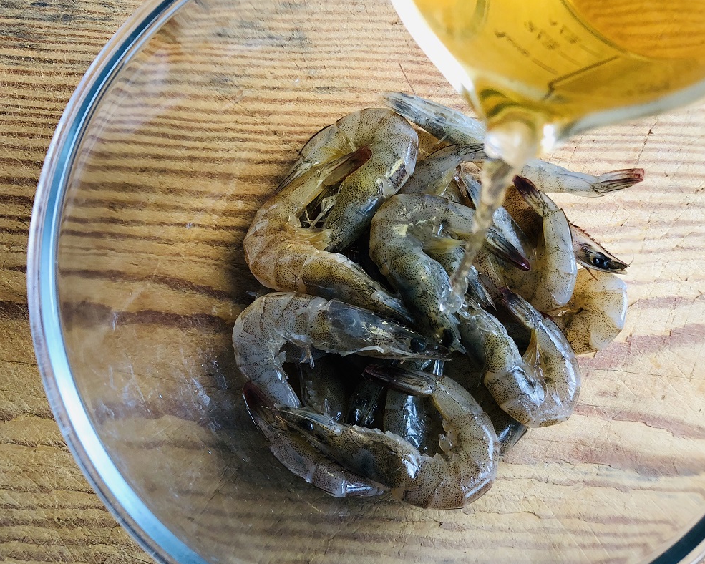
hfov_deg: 48.8
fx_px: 772
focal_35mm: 37
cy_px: 275
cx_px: 417
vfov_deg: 40.1
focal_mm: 3.99
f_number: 1.8
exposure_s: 1/30
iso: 40
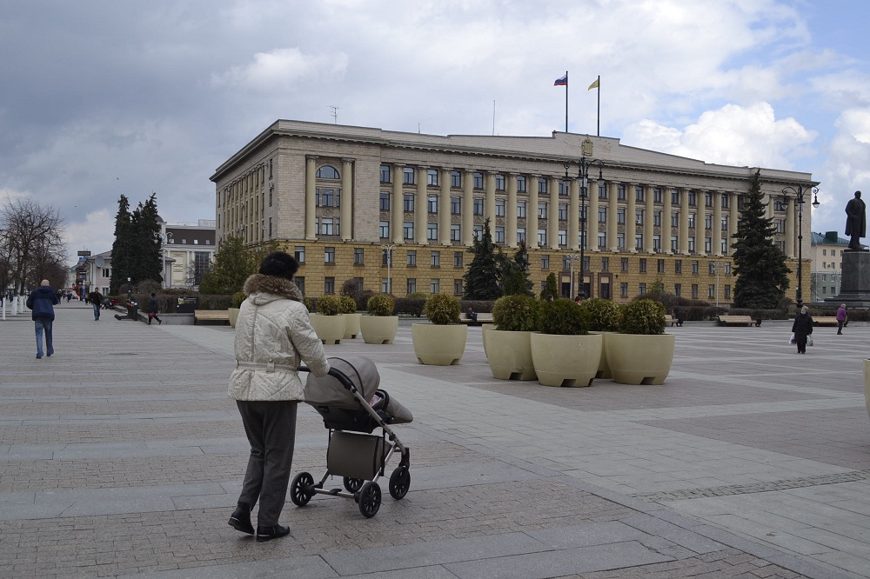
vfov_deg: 39.9
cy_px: 290
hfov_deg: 57.2
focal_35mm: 33
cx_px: 435
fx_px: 797
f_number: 8
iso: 100
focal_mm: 22
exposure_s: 1/250
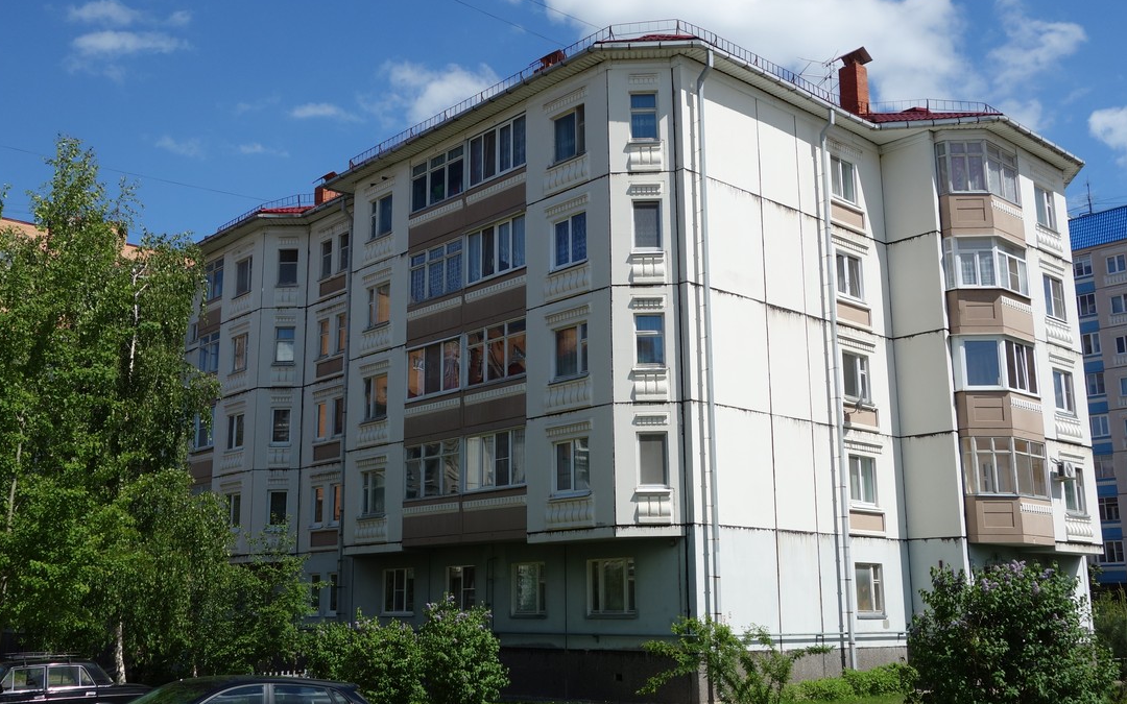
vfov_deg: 34.4
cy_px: 357
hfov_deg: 52.7
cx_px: 533
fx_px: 1136
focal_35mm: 37
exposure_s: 1/640
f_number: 5.6
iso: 125
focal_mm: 10.4
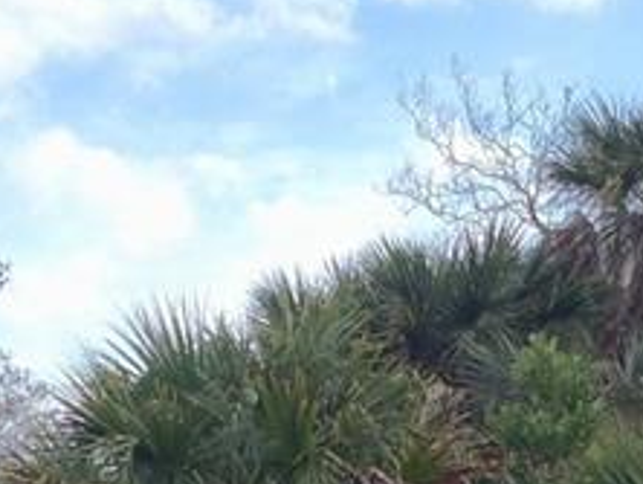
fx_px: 2826
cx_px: 339
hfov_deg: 13.0
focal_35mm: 152
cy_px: 725
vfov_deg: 9.5
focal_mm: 4.12
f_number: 2.4
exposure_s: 1/158
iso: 50
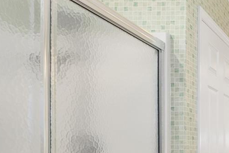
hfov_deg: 29.3
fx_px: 286
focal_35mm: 45
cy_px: 153
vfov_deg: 28.1
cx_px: 333
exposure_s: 1/13
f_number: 7.1
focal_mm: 14
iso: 400
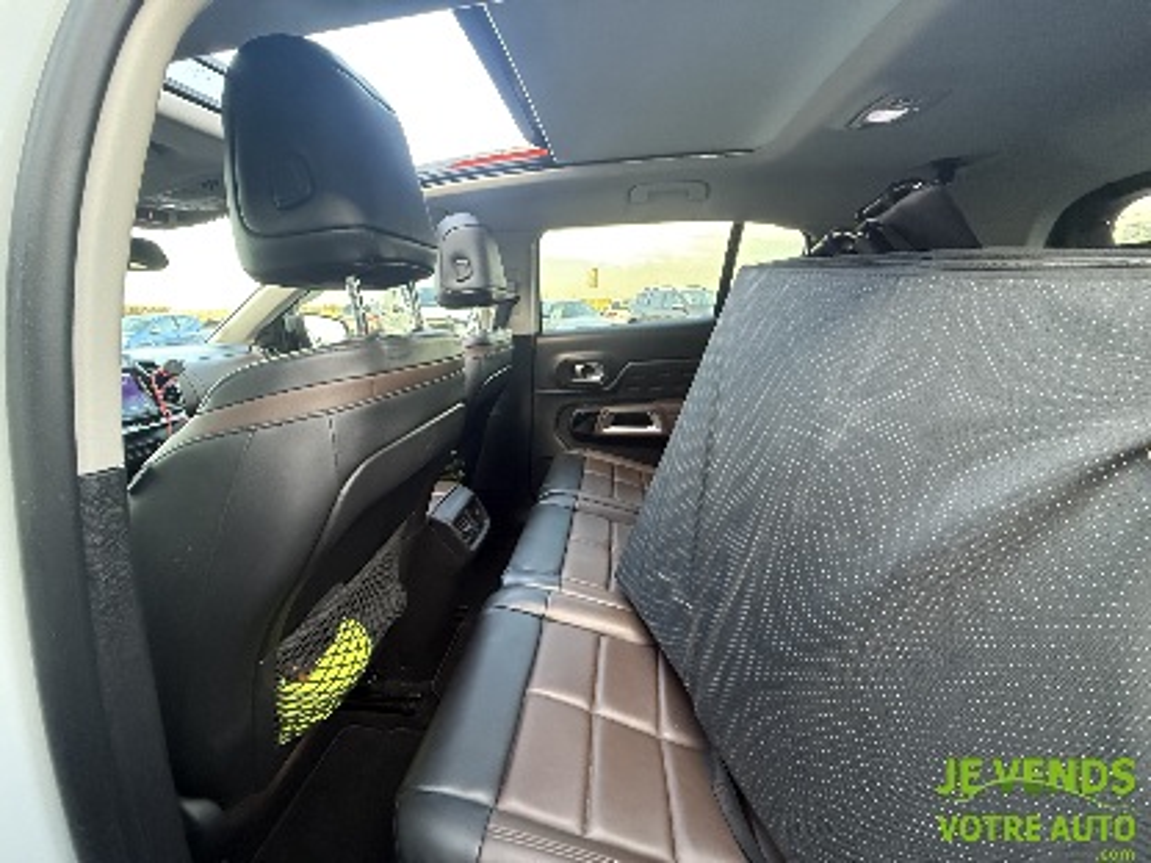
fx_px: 466
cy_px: 432
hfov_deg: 102.1
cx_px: 576
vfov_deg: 85.7
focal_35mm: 14
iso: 640
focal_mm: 2.22
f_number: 2.2
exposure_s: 1/60
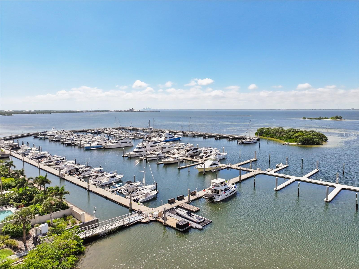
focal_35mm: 24
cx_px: 180
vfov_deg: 56.8
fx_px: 249
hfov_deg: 71.6
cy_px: 134
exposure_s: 1/6400
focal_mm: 12.3
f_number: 2.8
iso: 400
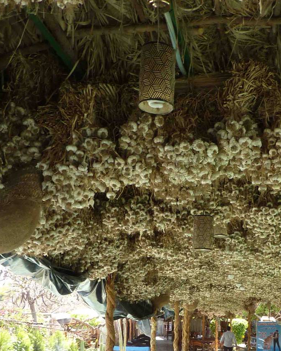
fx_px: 478
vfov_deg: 38.4
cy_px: 293
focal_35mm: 46
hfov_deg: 32.1
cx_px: 211
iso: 80
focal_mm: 4.1
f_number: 3.3
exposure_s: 1/80
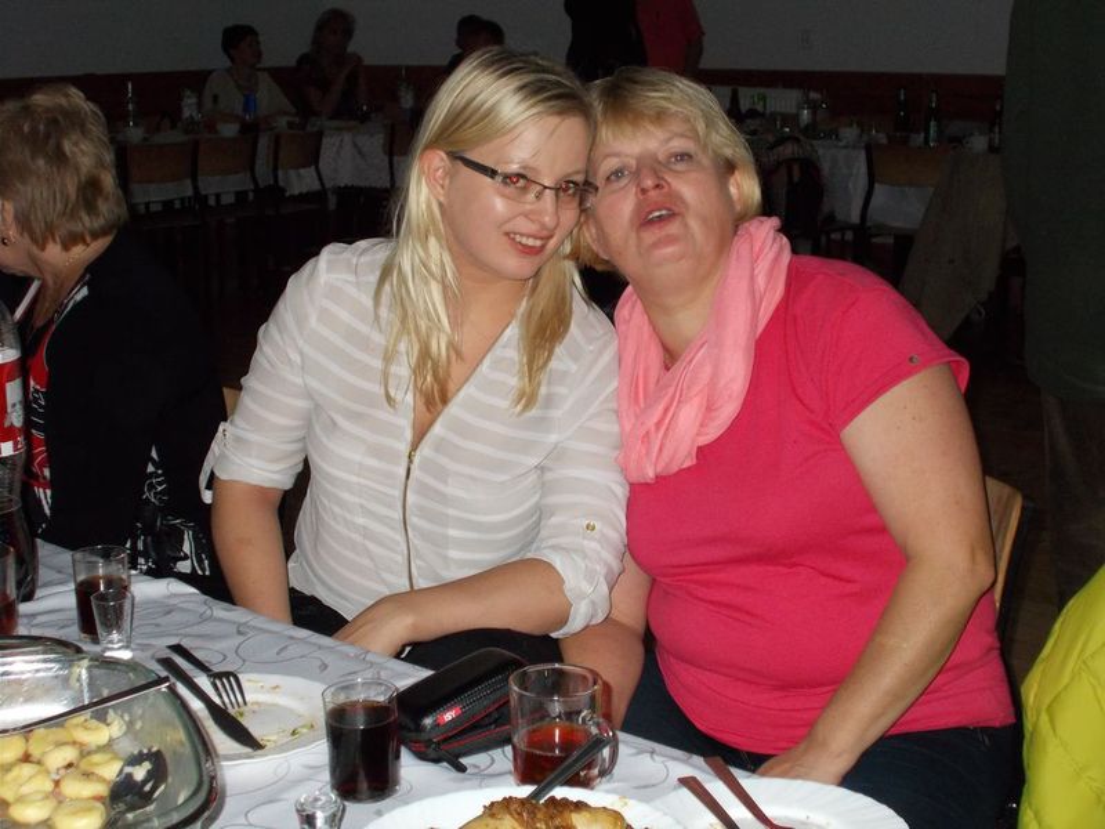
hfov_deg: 33.2
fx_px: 1851
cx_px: 552
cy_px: 414
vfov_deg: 25.2
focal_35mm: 58
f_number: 4.9
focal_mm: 10.3
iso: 280
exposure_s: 1/30
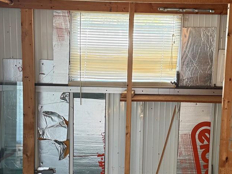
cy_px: 108
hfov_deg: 31.7
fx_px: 409
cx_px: 131
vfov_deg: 24.0
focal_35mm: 61
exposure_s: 1/61
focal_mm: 6.76
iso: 200
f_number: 1.78
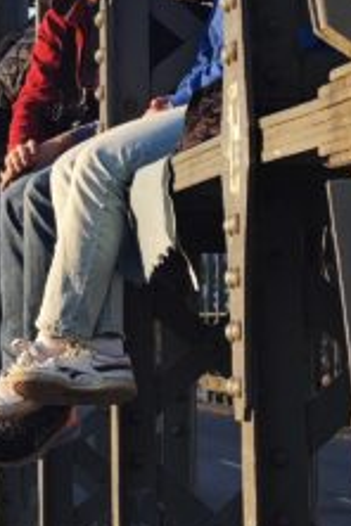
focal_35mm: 221
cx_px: -166
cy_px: -66
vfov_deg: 9.2
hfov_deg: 6.1
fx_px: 3232
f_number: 2
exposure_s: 1/405
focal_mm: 8.72
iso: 50
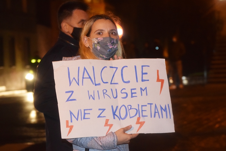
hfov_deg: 18.2
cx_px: 113
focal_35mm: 112
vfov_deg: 12.2
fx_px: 706
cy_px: 76
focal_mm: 75
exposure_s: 1/60
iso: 3200
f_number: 4.2
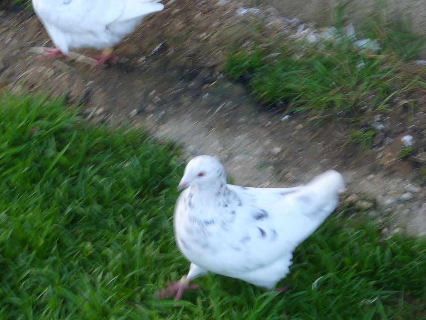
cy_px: 160
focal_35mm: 113
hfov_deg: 17.4
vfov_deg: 13.1
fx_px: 1391
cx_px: 213
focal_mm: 10.3
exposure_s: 1/30
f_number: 4
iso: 80
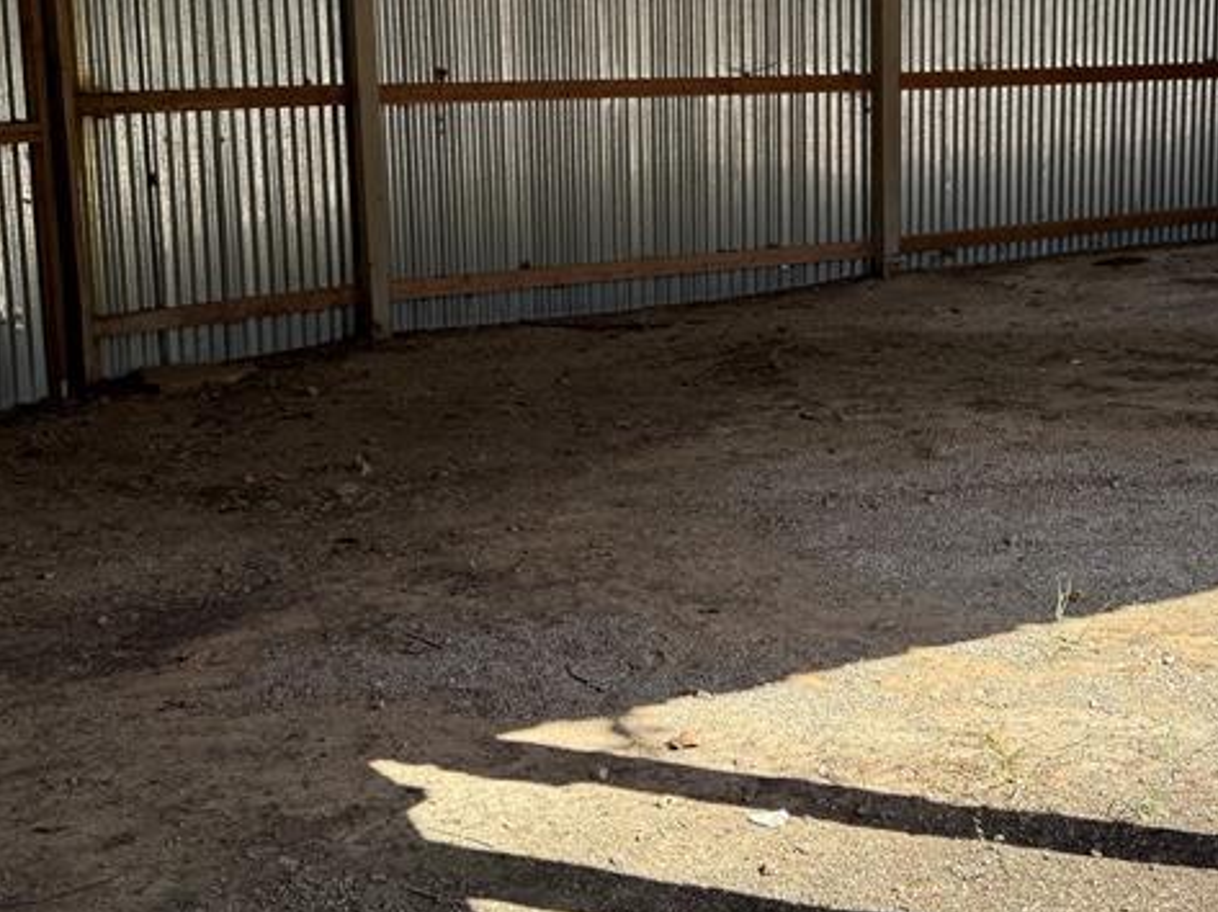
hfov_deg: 36.3
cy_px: 263
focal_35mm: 52
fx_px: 1828
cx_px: 860
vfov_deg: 27.7
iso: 100
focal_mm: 6.76
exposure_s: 1/1689
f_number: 1.78
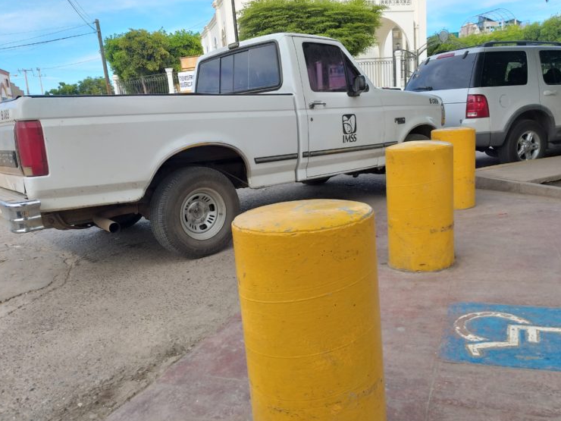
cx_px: 284
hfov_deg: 65.3
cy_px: 208
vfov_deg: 51.4
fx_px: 438
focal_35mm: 27
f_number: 1.7
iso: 40
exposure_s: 1/617
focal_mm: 3.93
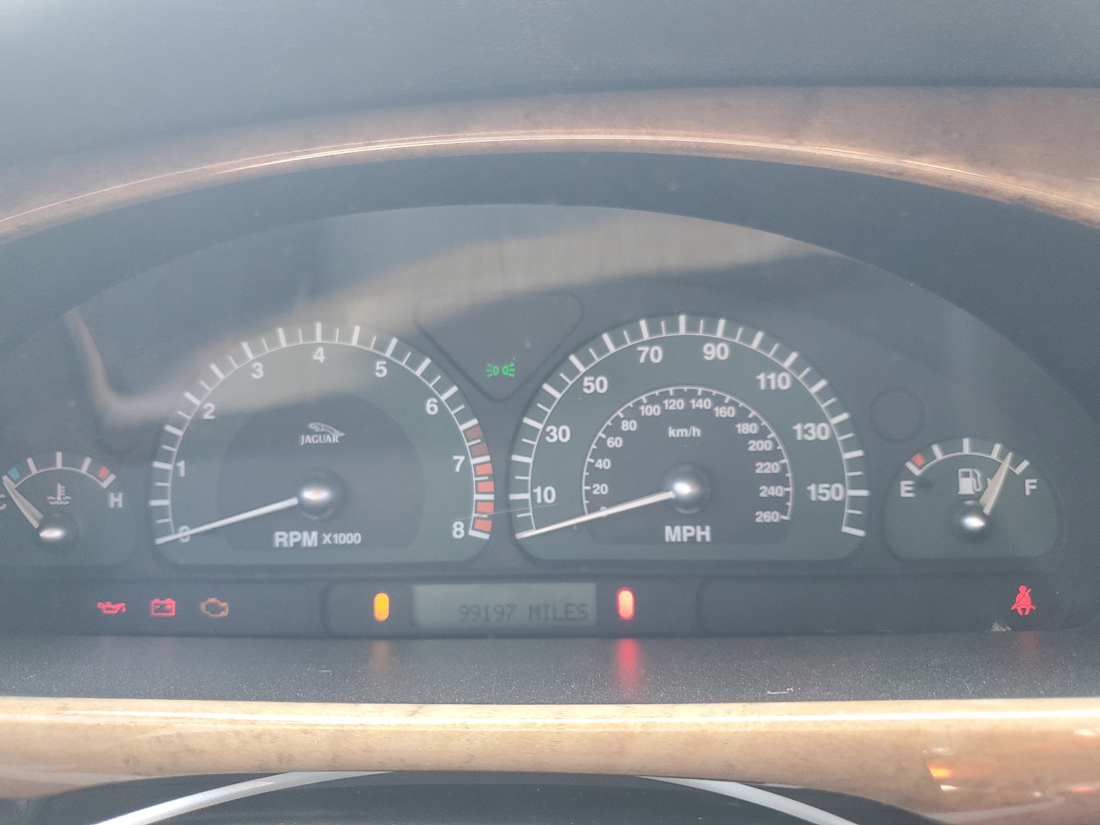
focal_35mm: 26
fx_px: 826
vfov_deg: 53.1
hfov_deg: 67.3
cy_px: 412
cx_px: 550
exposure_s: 1/60.2
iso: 97
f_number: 1.5
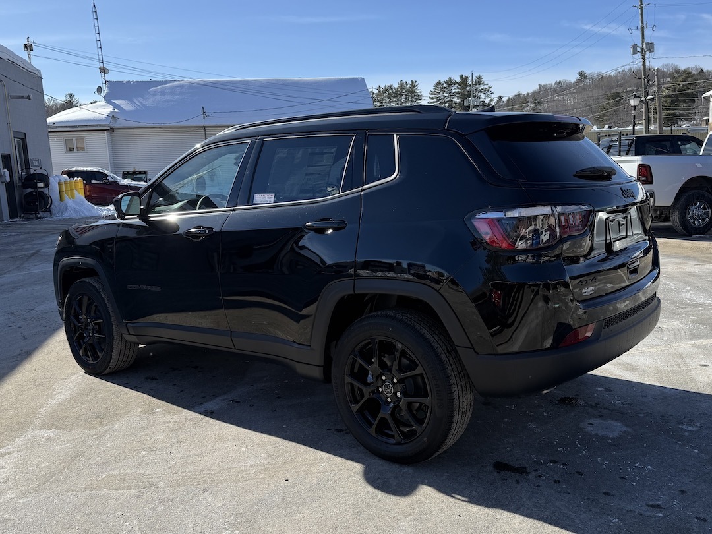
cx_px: 356
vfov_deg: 56.8
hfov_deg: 71.6
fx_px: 494
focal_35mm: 24
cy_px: 267
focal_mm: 6.76
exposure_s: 1/3759
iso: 80
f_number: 1.78
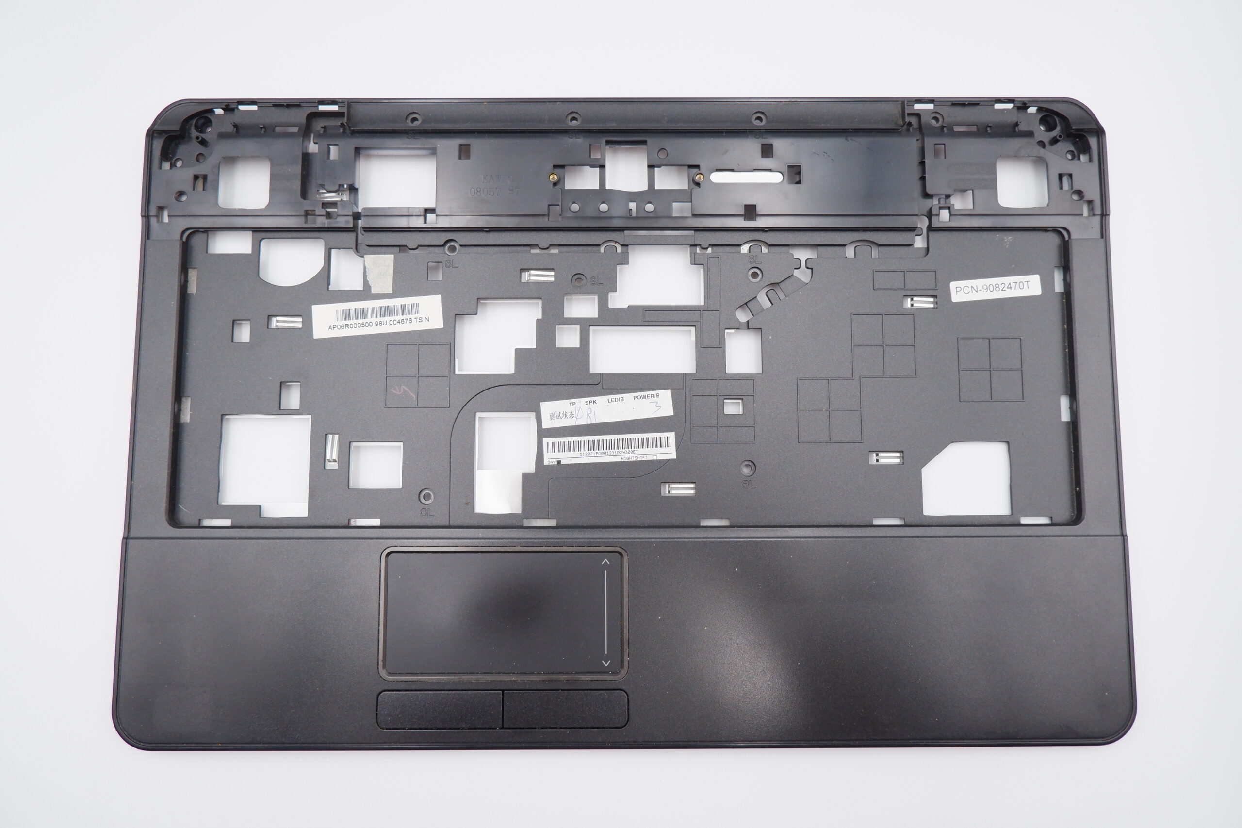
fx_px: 793
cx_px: 621
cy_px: 414
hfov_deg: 76.1
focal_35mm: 23
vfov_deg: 55.1
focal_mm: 15.2
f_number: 5.6
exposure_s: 1/280
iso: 1250
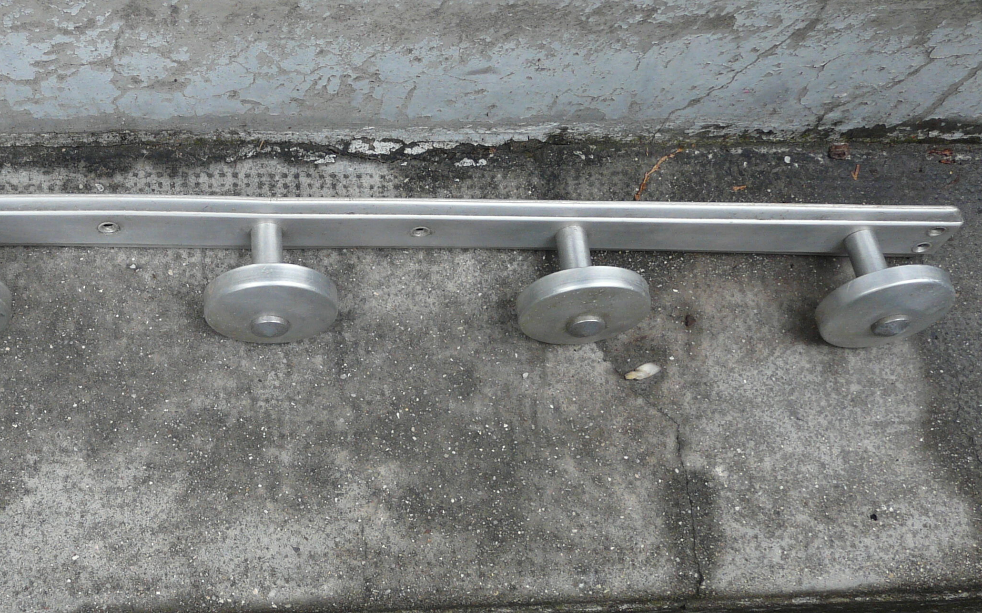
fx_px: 1258
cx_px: 230
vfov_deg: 27.4
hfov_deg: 41.2
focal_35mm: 47
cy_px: 339
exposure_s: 1/80
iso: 100
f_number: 2.8
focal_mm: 4.6
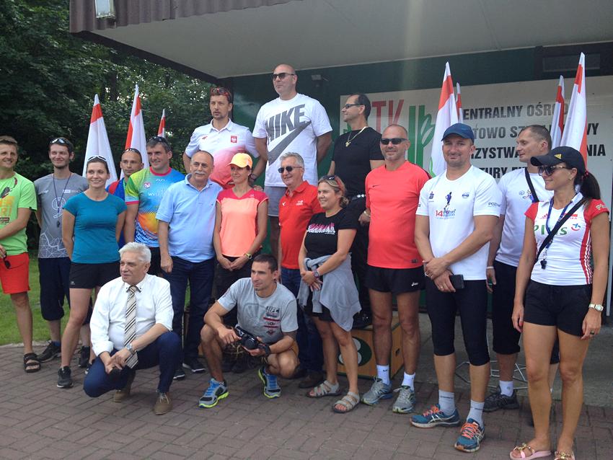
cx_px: 306
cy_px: 230
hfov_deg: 52.6
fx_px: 620
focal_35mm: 35
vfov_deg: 40.7
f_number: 2.4
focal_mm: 4.28
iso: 50
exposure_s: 1/284
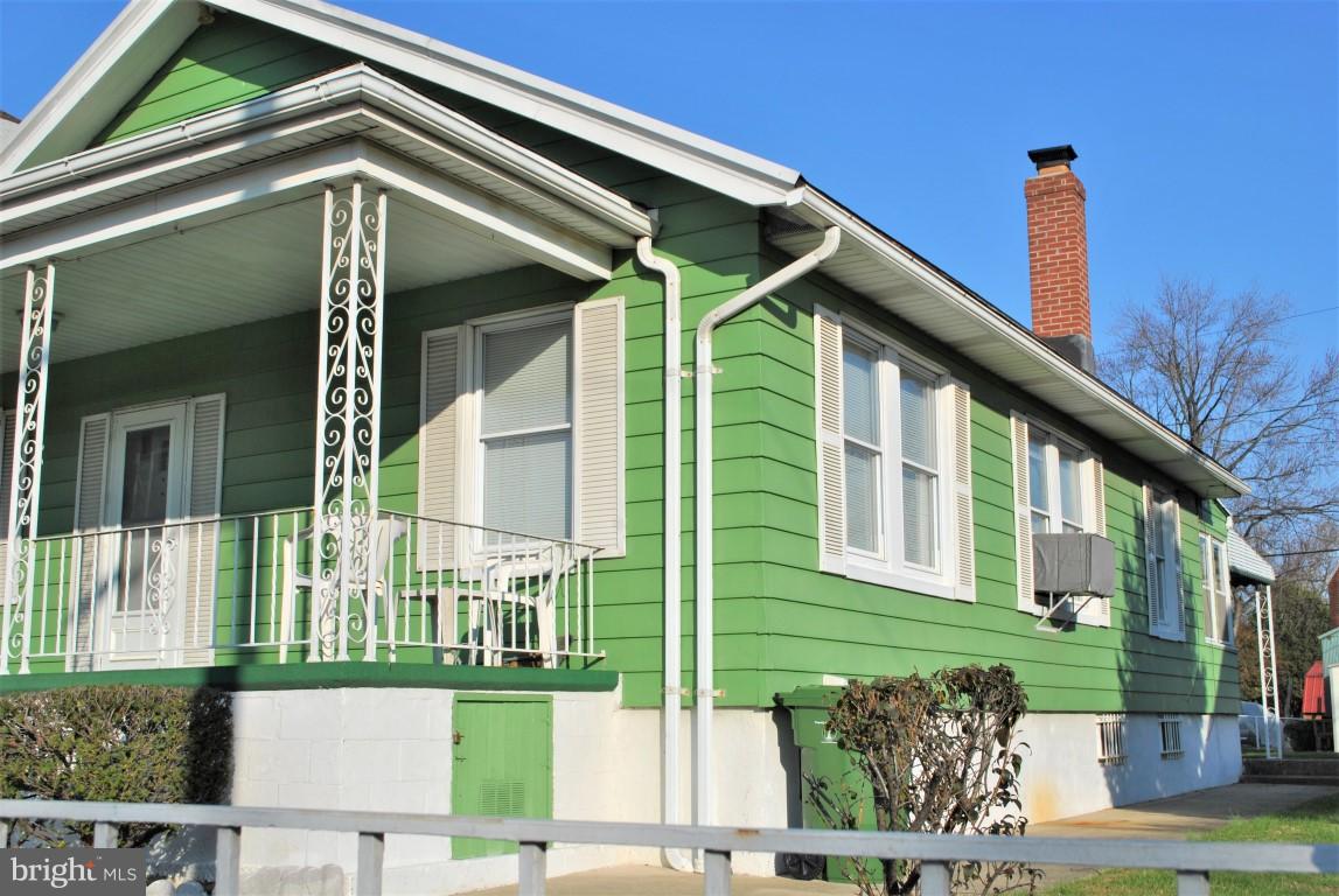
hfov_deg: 49.5
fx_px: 1452
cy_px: 448
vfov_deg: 34.3
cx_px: 670
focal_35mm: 39
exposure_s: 1/320
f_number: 9
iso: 100
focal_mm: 26
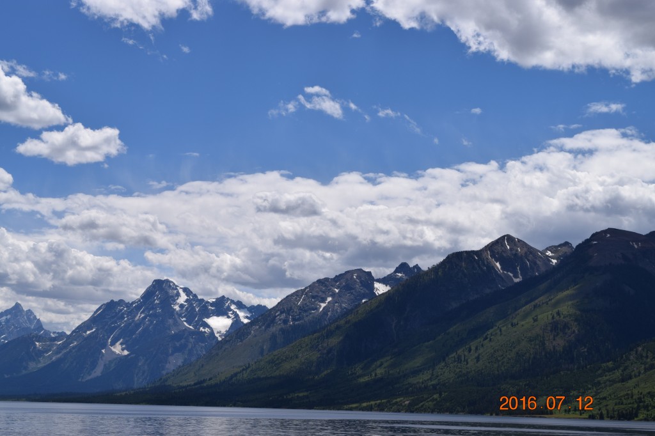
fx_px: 1310
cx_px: 328
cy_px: 218
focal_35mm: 72
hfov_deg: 28.1
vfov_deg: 18.9
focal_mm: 48
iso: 200
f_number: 13
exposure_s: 1/640
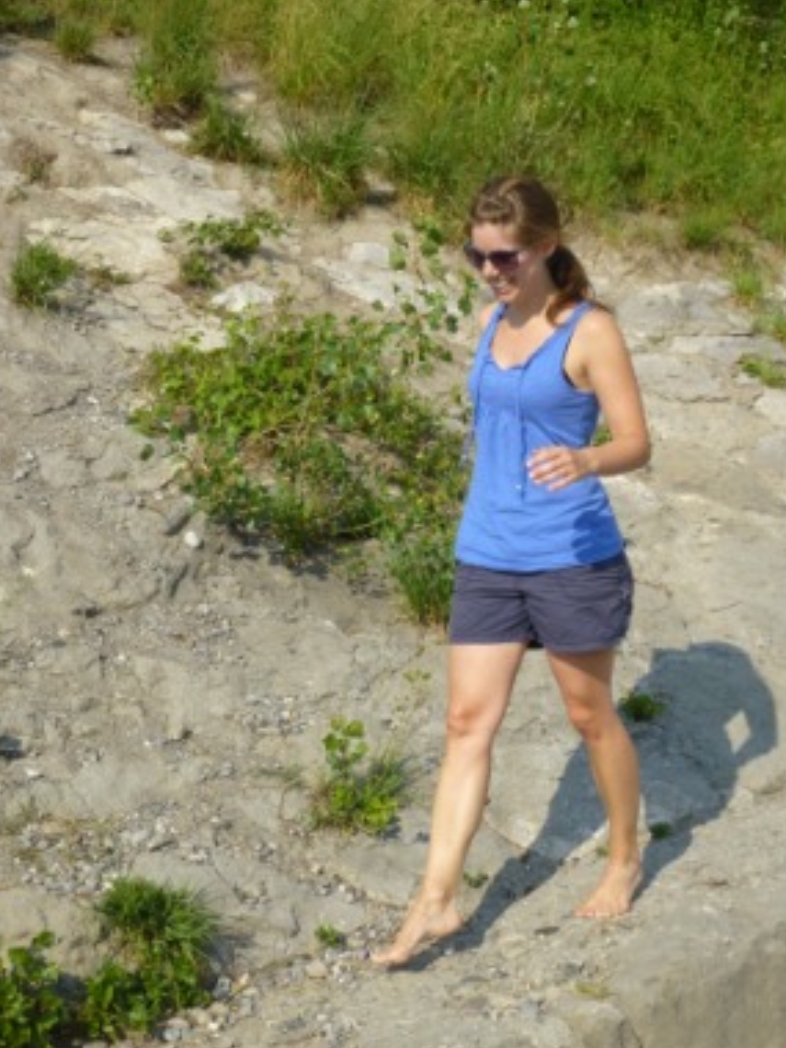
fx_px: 1605
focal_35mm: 53
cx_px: 441
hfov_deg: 27.5
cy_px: 538
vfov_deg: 36.2
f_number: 3.9
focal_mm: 8
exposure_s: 1/1000
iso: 100
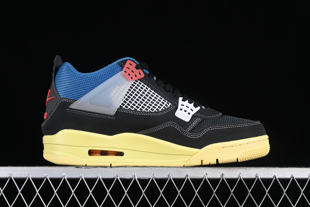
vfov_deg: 18.2
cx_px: 155
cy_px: 104
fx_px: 646
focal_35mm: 75
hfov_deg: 27.0
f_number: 6.3
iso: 160
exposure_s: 1/60
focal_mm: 50
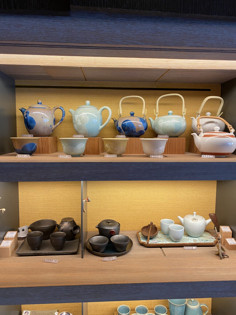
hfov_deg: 53.1
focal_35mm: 26
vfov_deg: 67.3
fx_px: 236
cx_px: 118
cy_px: 158
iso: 80
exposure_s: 1/60
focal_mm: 4.25
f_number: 1.8
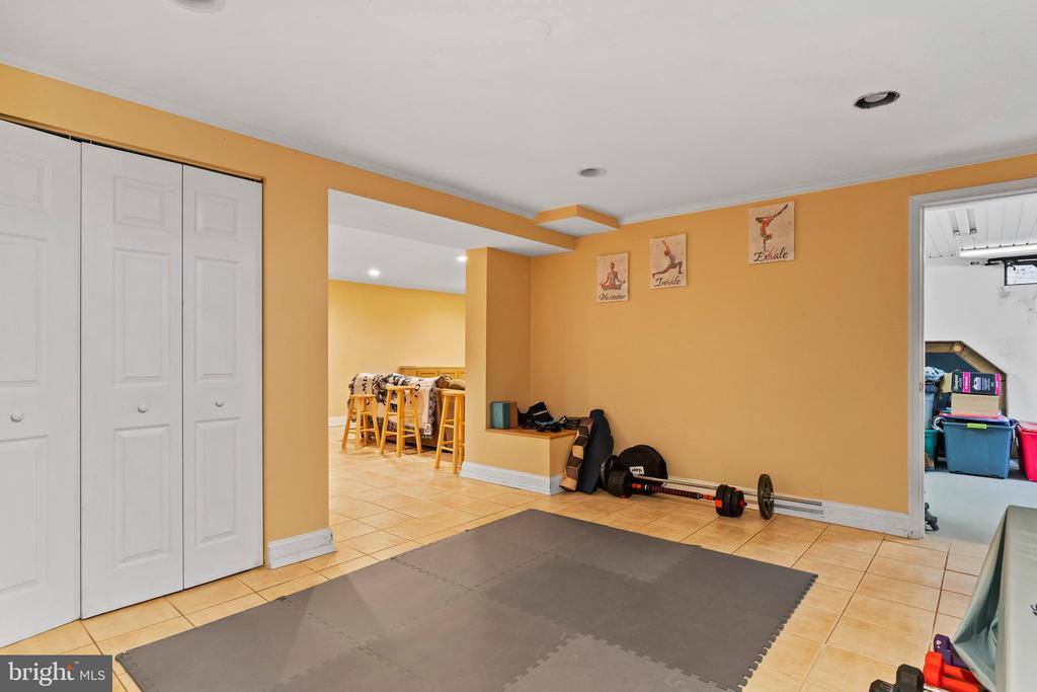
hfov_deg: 90.0
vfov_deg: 67.4
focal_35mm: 18
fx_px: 519
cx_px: 518
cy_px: 346
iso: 1250
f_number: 8
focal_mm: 18
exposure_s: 1/3
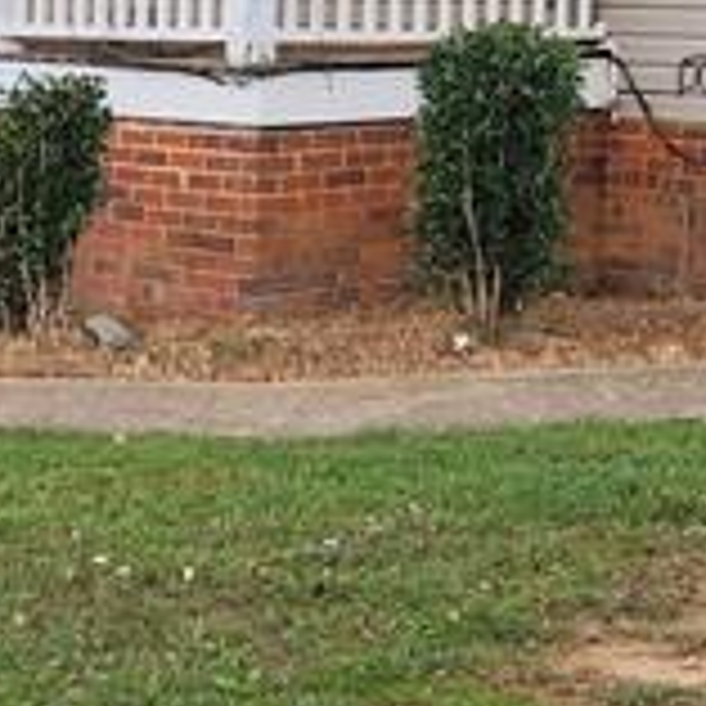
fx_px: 3069
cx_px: 791
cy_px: -265
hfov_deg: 12.9
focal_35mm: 133
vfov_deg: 12.6
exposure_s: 1/598
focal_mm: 6.4
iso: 12
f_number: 1.8
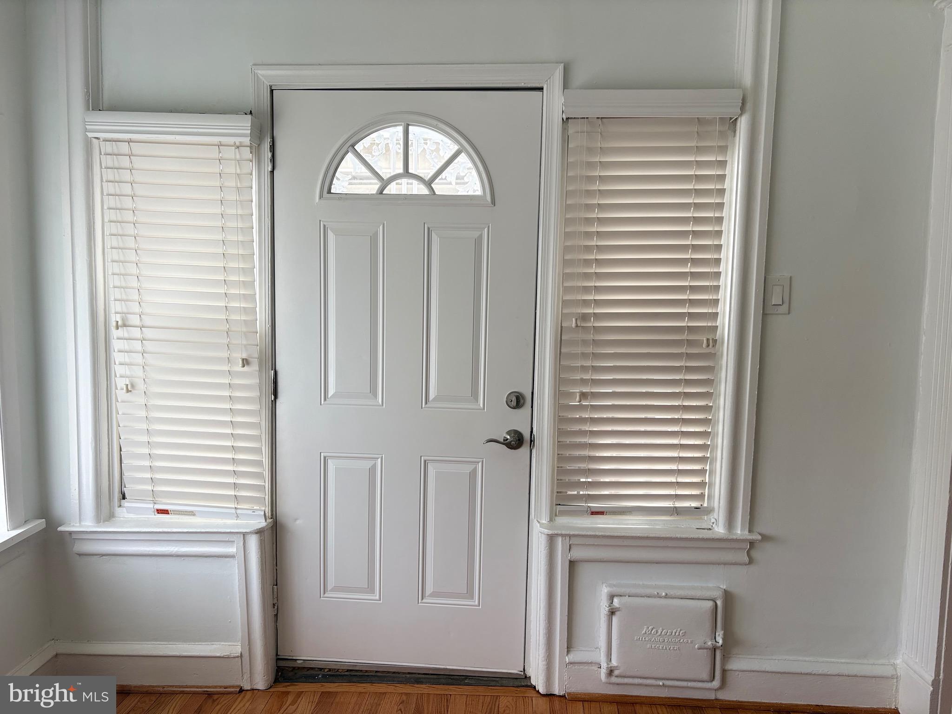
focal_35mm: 26
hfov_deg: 67.3
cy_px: 357
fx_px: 715
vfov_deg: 53.1
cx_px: 476
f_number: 1.6
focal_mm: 5.96
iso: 50
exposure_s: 1/336
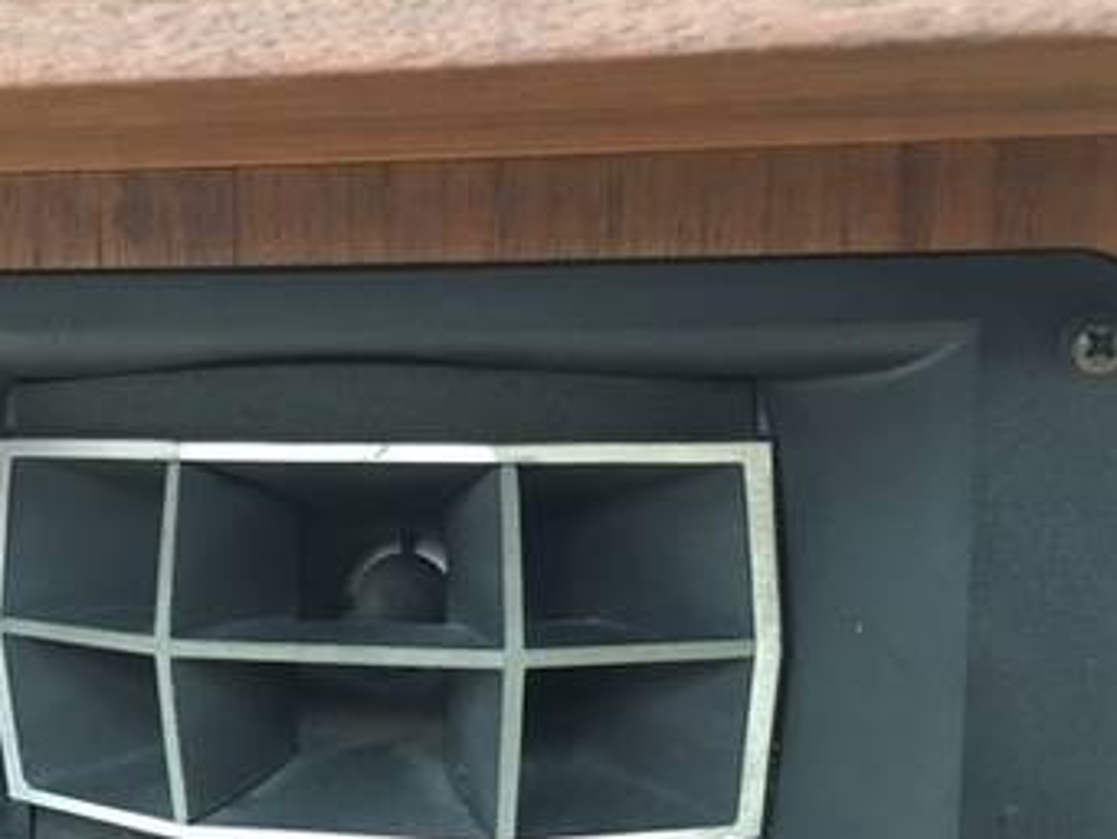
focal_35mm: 51
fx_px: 1646
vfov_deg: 28.2
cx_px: 377
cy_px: 610
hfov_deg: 37.1
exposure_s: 1/17
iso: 200
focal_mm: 4.15
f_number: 2.2
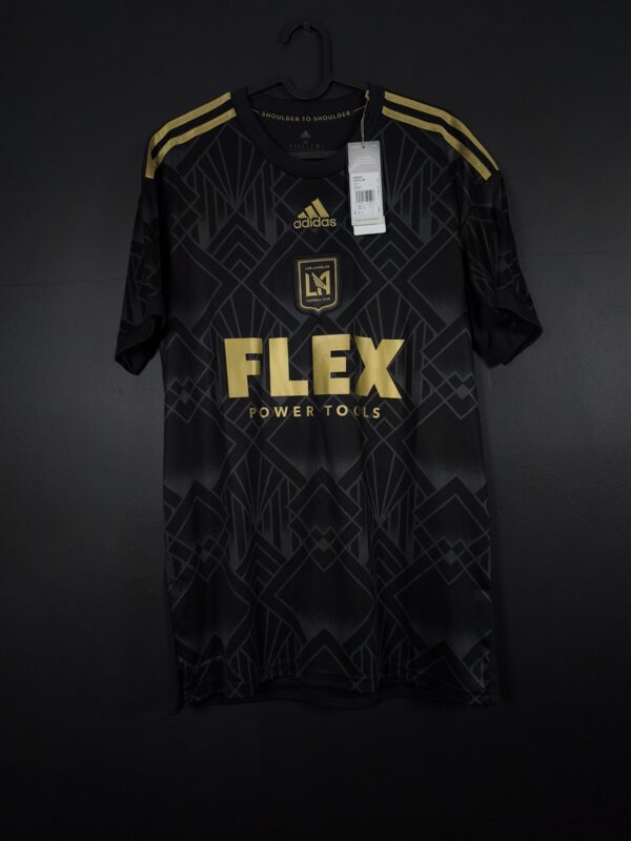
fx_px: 559
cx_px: 316
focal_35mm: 23
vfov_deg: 73.9
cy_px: 420
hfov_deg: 58.9
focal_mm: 6.57
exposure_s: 1/160
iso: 400
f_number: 1.6
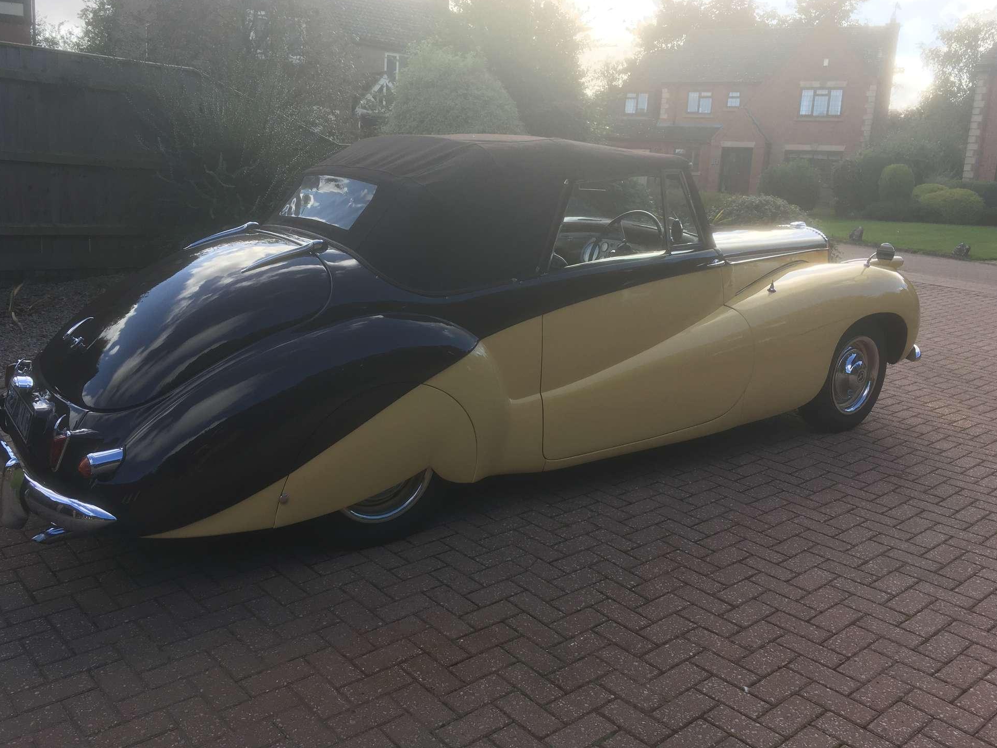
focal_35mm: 30
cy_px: 364
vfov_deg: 46.8
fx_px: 864
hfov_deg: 60.0
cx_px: 504
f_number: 2.2
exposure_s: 1/434
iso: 25
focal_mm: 4.15
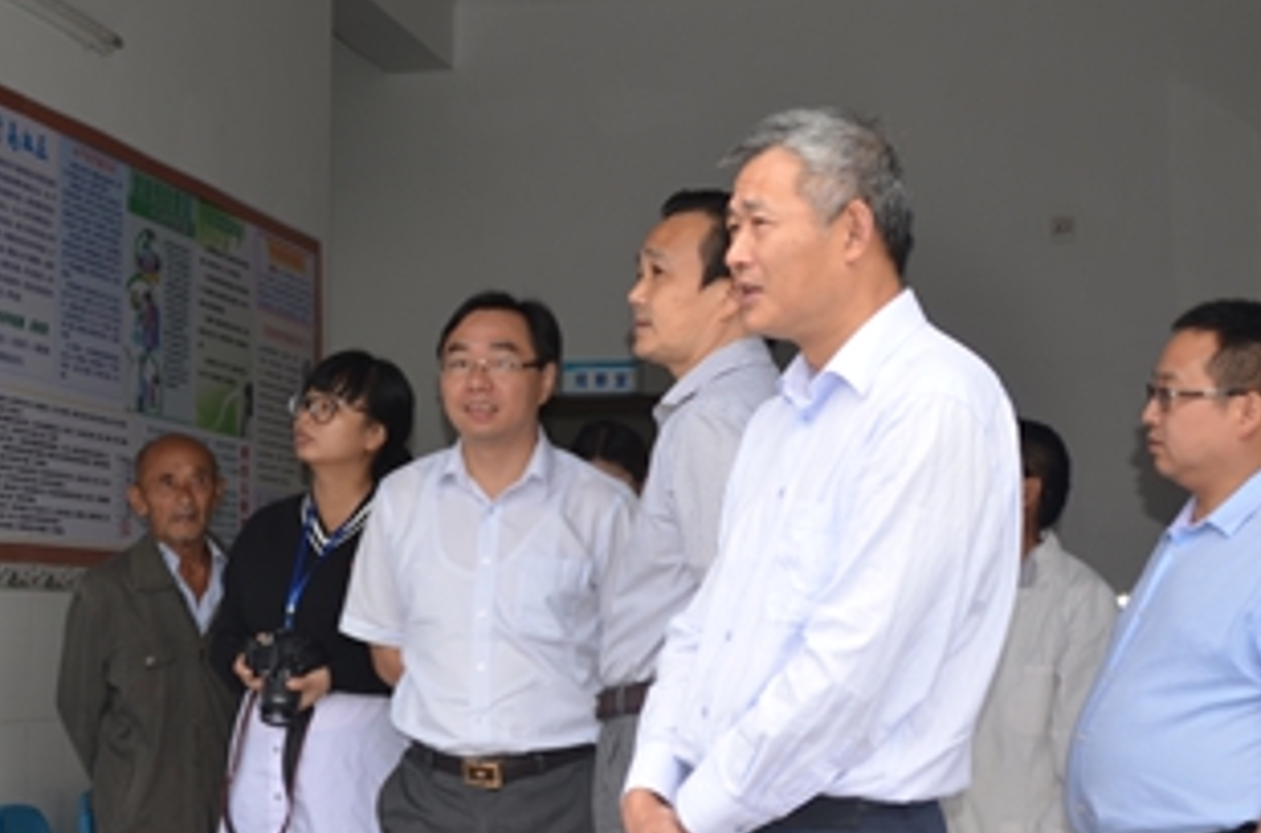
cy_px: 451
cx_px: 449
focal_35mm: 68
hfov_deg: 29.6
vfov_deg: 19.9
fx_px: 2375
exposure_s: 1/125
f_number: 3.5
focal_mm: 28
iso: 100
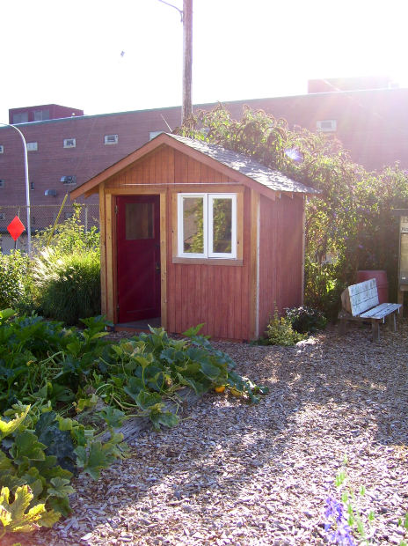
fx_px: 582
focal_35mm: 37
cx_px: 204
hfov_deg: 38.6
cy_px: 273
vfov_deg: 50.2
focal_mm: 6
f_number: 2.7
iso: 80
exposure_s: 1/250
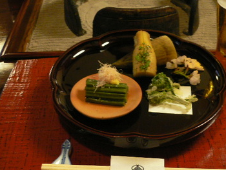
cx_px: 128
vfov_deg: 29.1
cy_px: 92
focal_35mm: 50
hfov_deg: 38.1
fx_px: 327
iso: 200
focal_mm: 5.8
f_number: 2.8
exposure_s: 1/8
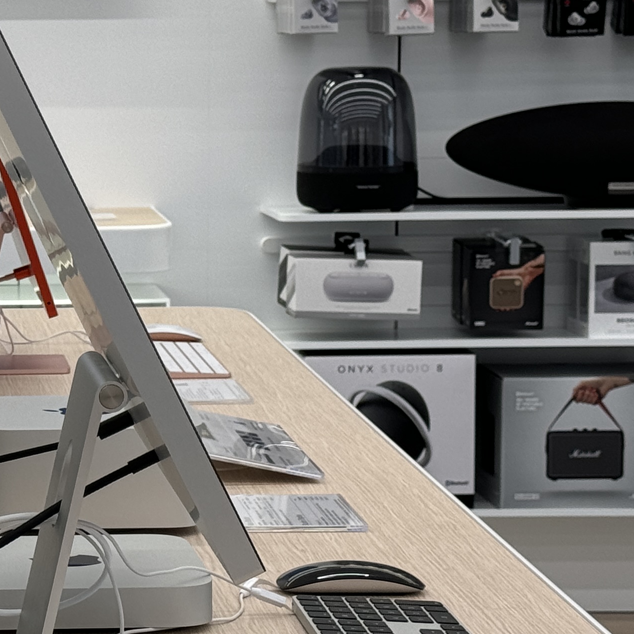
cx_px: -163
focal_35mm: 135
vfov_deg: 12.9
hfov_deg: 12.6
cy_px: 286
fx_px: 2797
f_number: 1.78
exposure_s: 1/244
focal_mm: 6.76
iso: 64
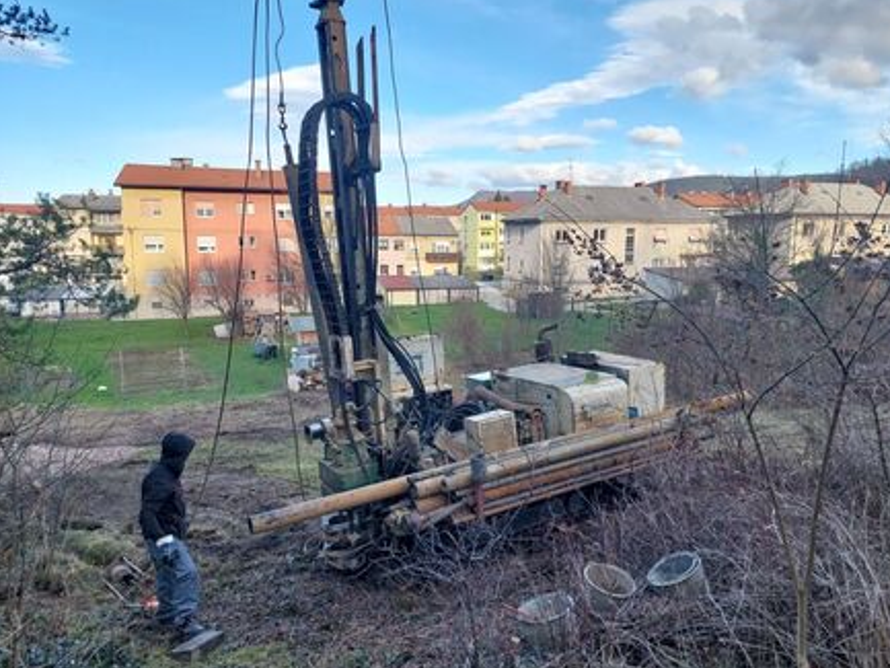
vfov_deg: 53.1
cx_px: 454
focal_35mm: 26
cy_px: 337
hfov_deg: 67.3
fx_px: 669
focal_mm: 5.23
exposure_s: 1/529
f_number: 1.8
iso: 40
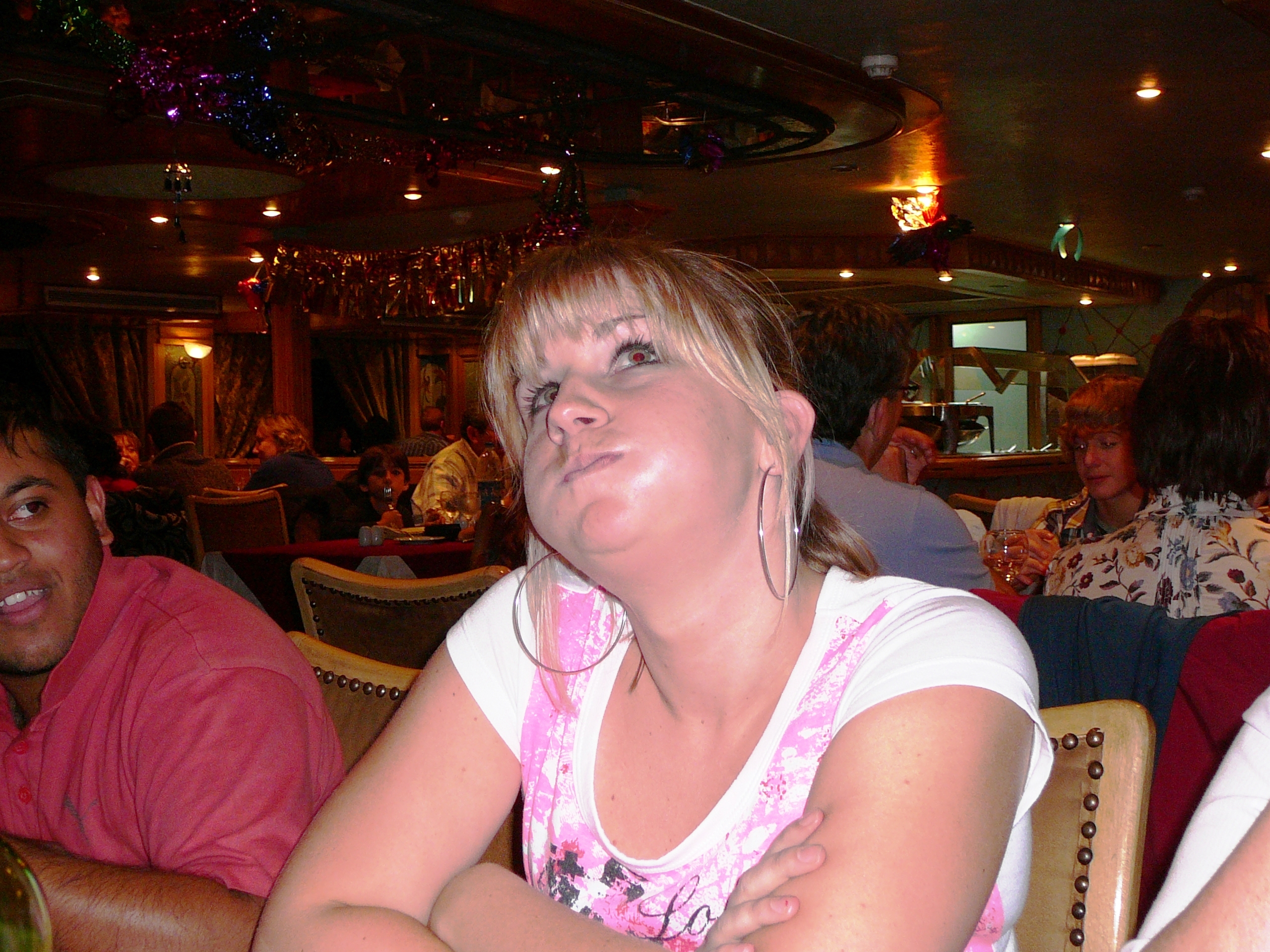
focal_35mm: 47
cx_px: 635
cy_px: 476
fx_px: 1724
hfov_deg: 40.4
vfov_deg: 30.9
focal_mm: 7
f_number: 3.3
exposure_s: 1/30
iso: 100
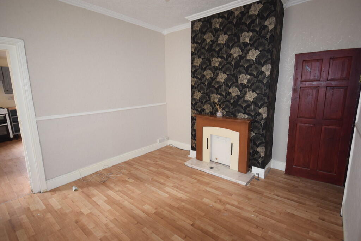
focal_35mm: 18
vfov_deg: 67.4
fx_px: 181
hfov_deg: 90.0
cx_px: 180
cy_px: 120
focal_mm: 12
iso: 1250
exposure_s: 1/60
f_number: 4.5
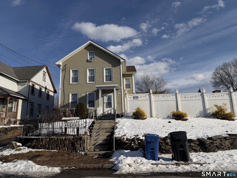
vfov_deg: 56.8
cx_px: 118
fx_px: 164
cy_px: 89
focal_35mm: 24
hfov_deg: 71.6
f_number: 1.78
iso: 80
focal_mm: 6.76
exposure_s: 1/9091
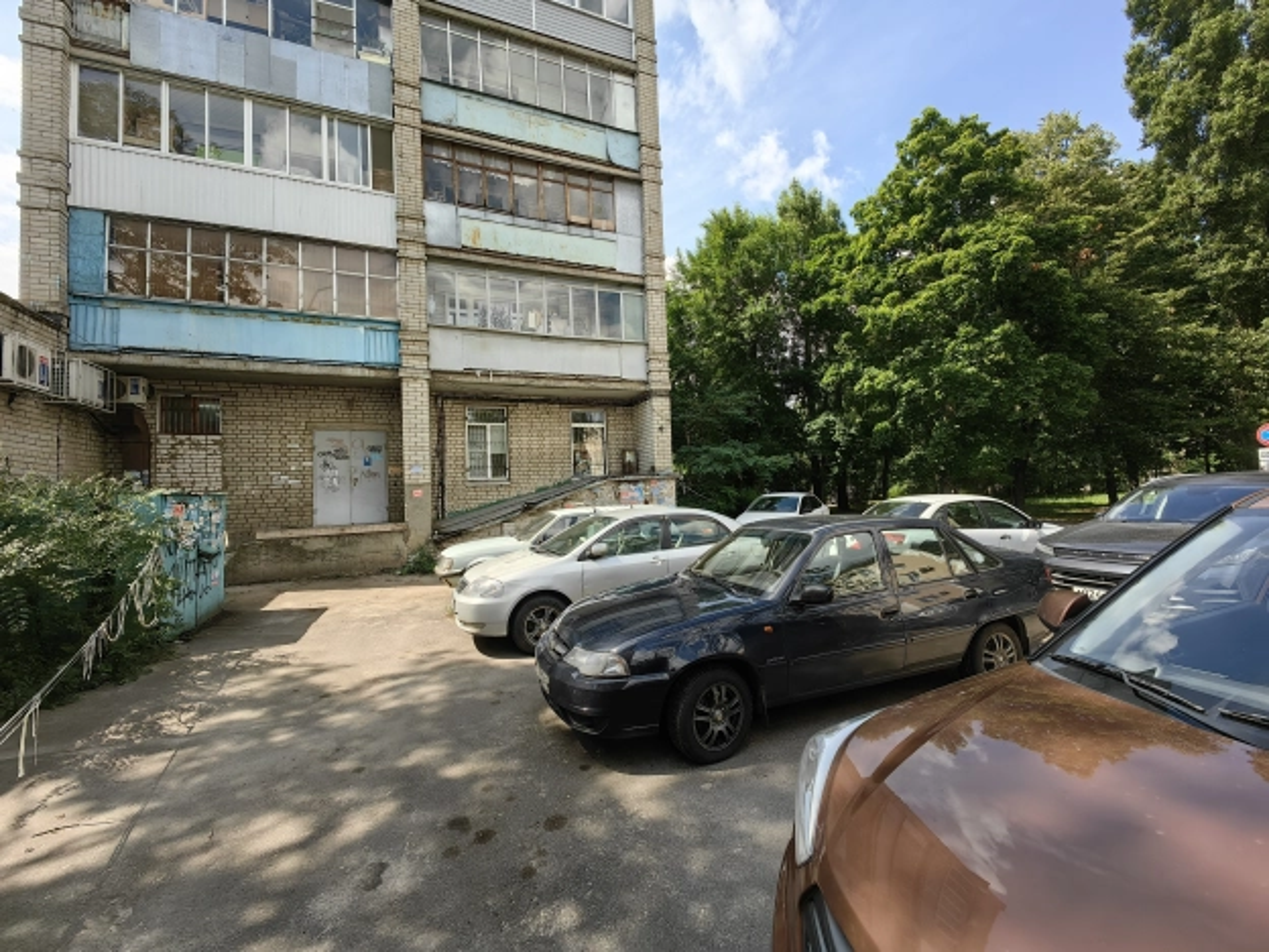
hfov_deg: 106.2
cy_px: 476
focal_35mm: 13
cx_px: 634
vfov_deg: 89.9
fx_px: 477
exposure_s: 1/891
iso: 50
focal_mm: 1.76
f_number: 2.2
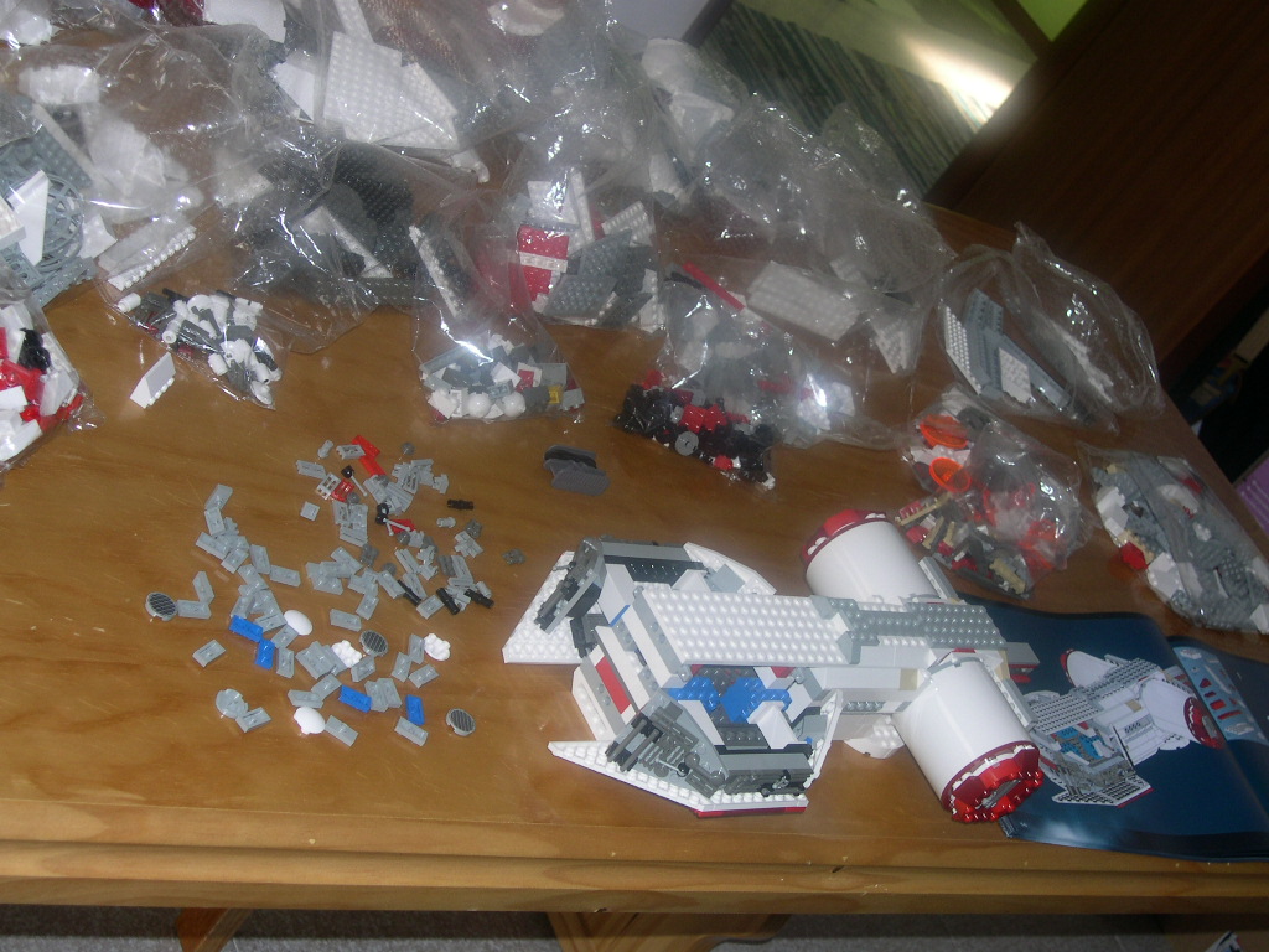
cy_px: 476
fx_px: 2090
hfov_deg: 33.8
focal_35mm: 57
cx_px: 634
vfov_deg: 25.7
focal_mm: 12.2
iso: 100
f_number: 3.4
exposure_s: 1/60
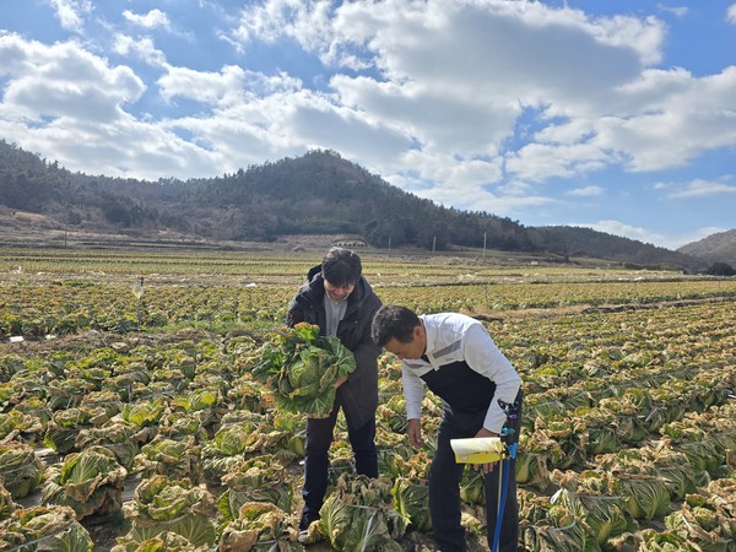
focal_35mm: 23
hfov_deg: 73.9
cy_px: 276
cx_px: 368
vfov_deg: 58.9
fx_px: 489
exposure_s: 1/1170
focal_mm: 6.3
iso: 12
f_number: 1.7
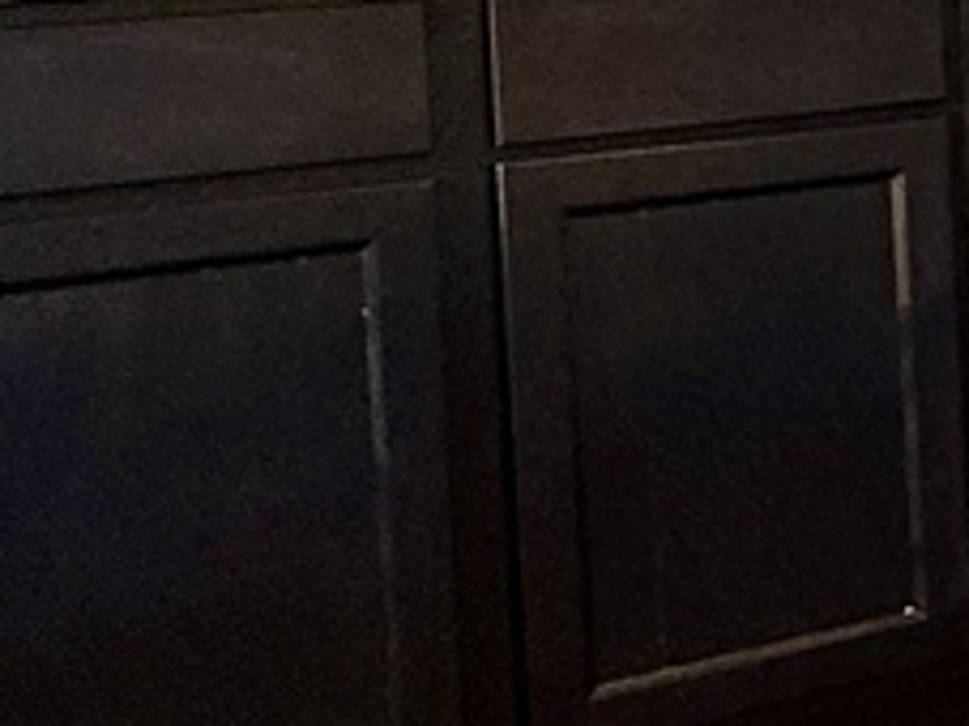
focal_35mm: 89
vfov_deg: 16.0
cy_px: -102
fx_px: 2490
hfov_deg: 16.0
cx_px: 2045
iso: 200
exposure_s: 1/99
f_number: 2.2
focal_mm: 2.22
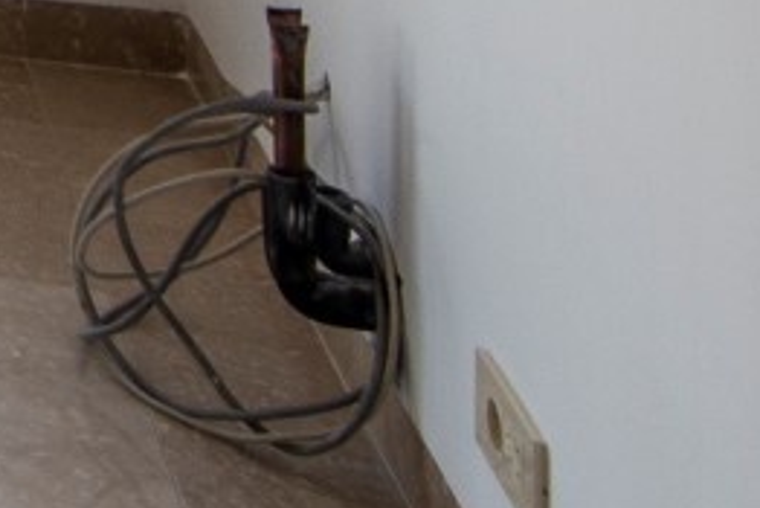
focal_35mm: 112
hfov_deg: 13.4
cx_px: -1059
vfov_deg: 10.0
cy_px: -882
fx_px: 2366
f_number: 5.6
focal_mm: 14
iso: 50
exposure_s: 1/15
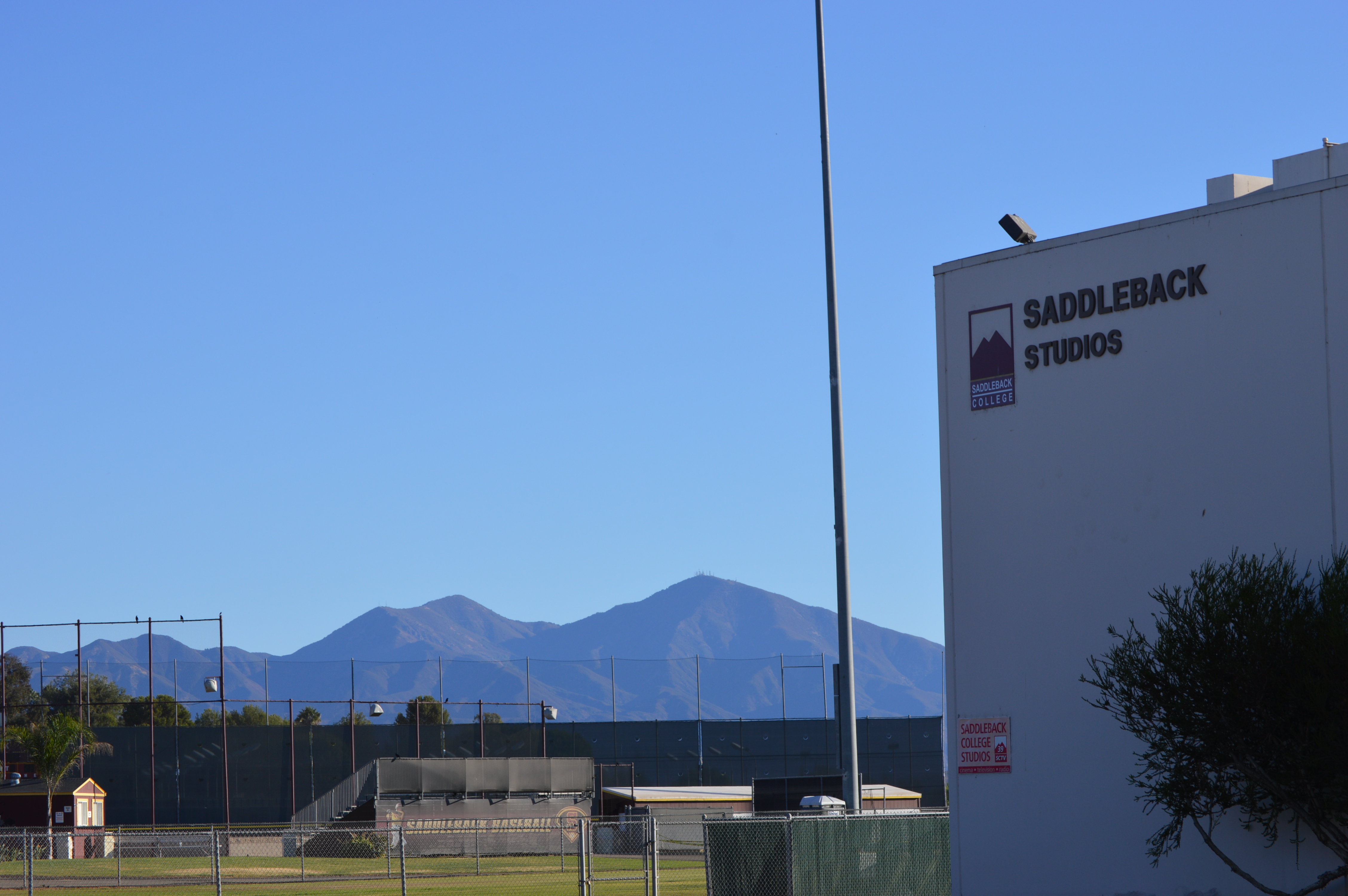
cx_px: 674
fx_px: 3816
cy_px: 448
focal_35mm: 102
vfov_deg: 13.4
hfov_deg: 20.0
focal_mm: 68
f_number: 7.1
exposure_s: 1/200
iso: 100
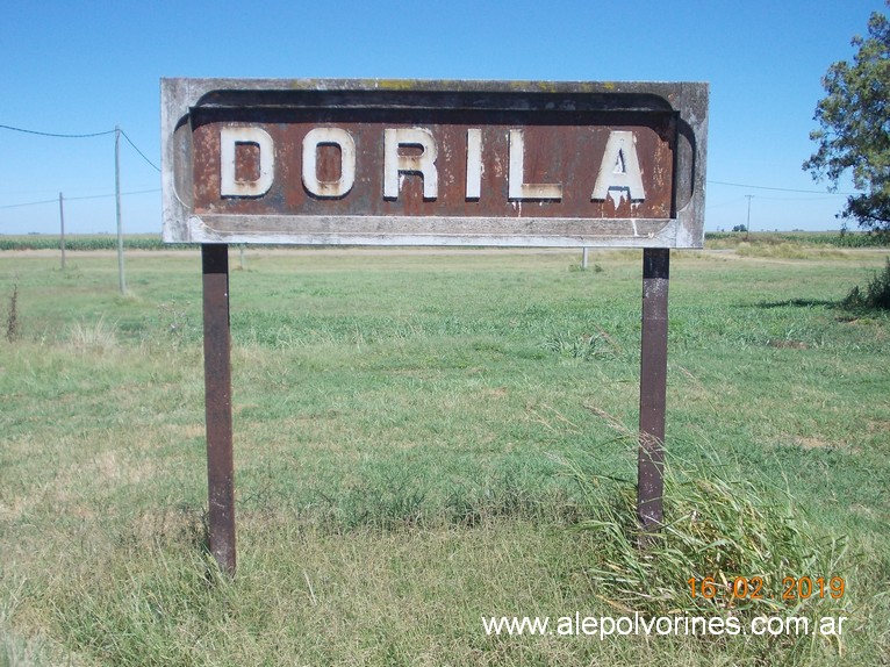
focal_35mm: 38
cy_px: 334
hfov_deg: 49.0
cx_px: 445
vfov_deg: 37.7
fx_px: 977
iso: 80
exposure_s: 1/250
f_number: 6.2
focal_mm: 5.3
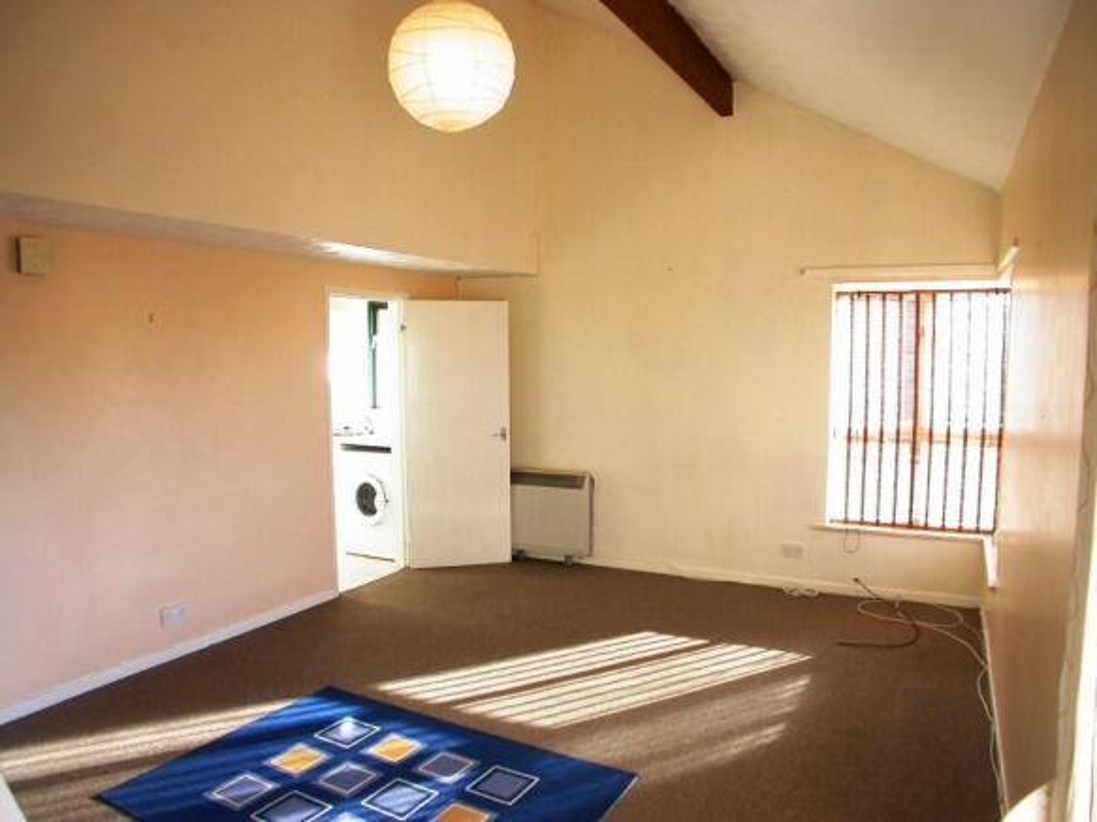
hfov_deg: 49.0
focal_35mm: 38
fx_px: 1204
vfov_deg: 37.7
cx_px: 548
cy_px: 411
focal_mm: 7.85
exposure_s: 1/39.5
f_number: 2.6
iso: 100
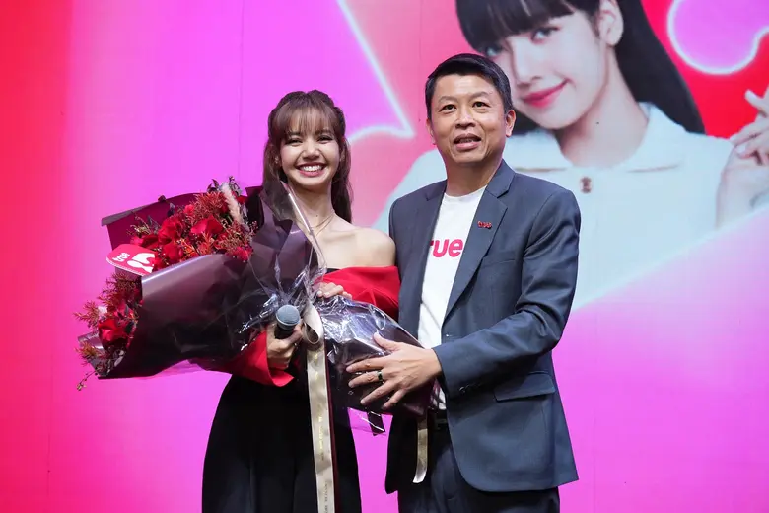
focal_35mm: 140
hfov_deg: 14.7
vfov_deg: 9.8
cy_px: 256
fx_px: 2990
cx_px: 384
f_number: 4.5
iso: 500
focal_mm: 140
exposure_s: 1/160
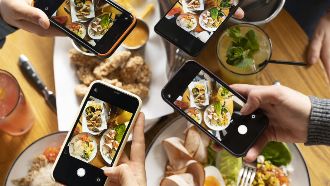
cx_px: 151
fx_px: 612
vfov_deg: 17.2
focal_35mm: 70
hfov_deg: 30.1
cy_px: 88
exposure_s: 1/125
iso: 400
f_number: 3.5
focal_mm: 52
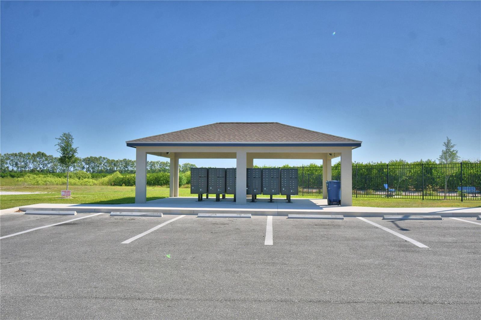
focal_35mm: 30
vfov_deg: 43.6
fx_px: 401
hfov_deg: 61.9
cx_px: 240
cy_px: 160
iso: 100
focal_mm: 20
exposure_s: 1/1250
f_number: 5.6
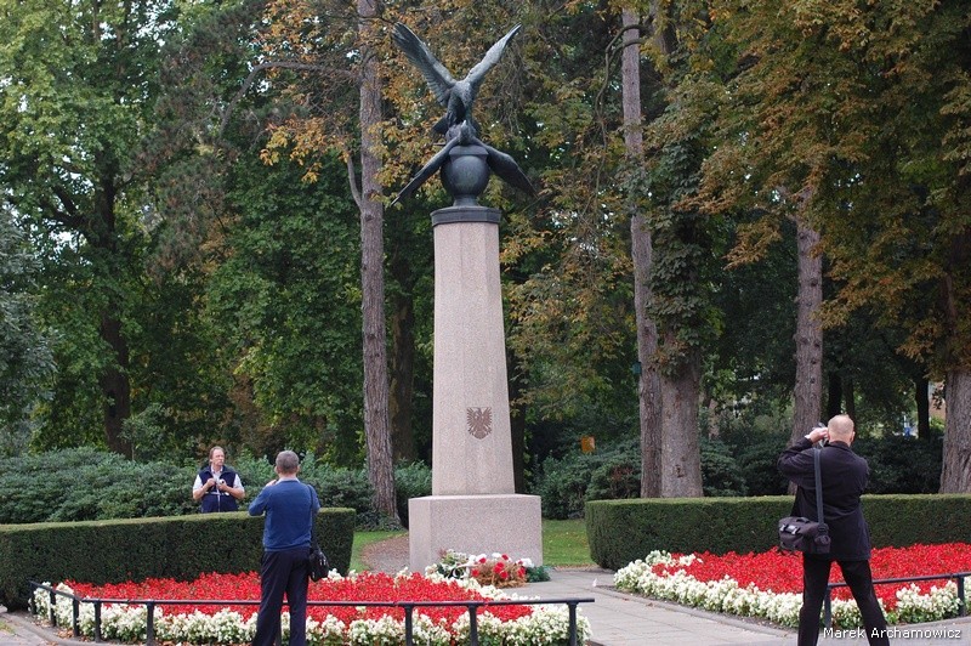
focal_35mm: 75
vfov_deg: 18.2
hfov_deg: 27.0
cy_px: 323
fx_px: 2021
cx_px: 486
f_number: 5.6
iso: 400
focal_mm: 50
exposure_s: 1/160
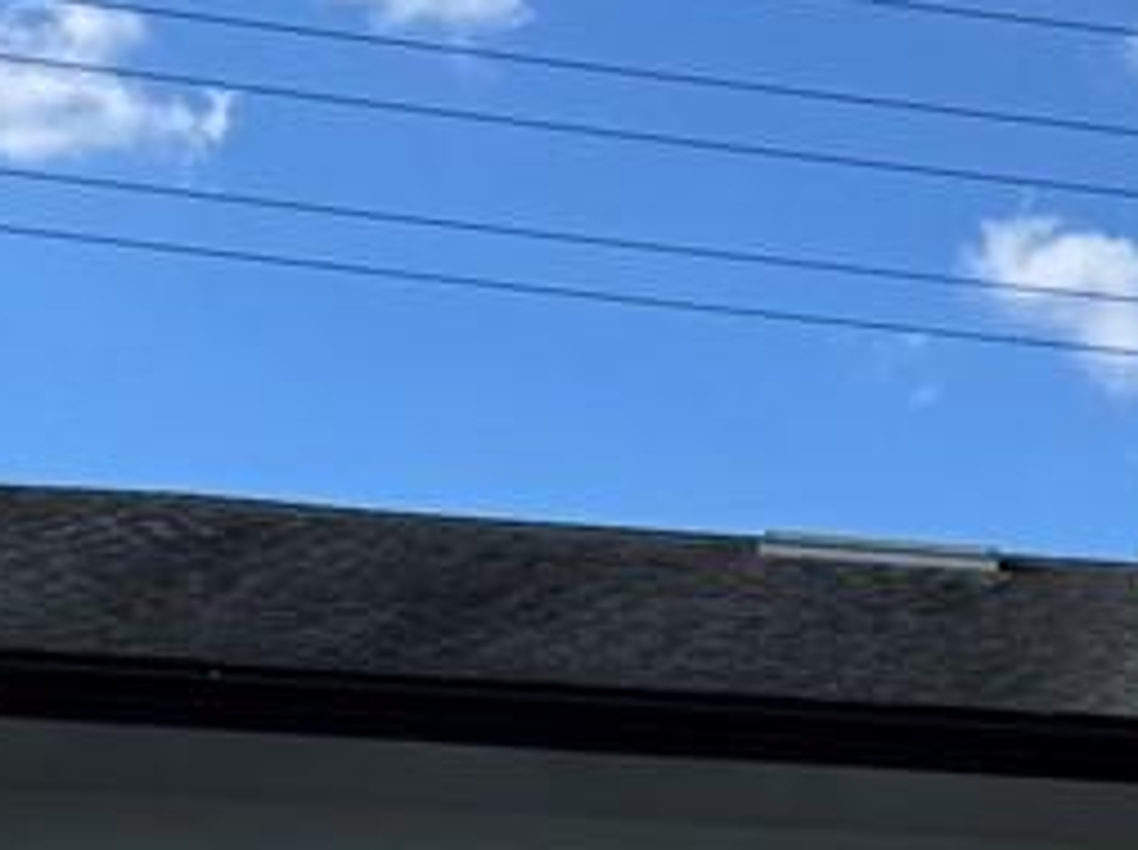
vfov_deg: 9.0
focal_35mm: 152
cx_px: 2780
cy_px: 1857
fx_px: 4990
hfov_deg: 10.9
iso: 80
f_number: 1.78
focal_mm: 6.76
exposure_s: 1/4608
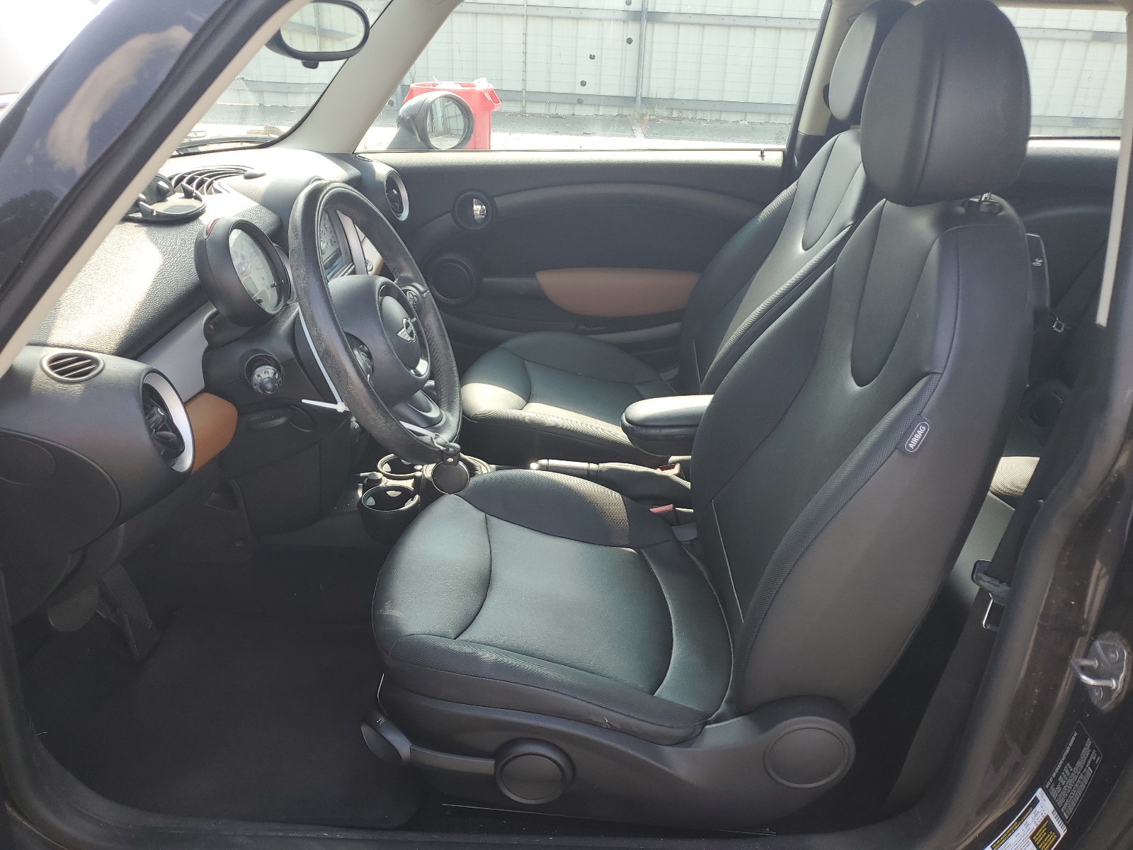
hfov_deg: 67.3
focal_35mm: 26
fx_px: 851
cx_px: 566
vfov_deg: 53.1
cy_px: 425
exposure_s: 1/323
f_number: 1.5
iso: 50
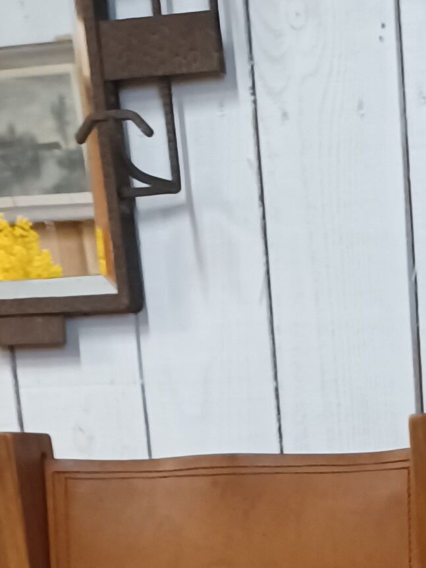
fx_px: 1902
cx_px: 703
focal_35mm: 116
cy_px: 1278
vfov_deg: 13.4
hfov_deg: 12.0
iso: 500
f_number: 1.8
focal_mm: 4.6
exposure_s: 1/24
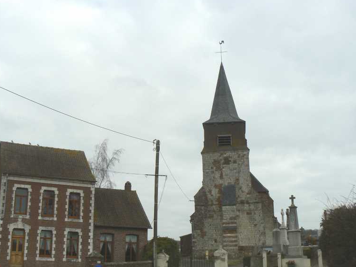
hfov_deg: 43.8
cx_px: 168
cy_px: 147
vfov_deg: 33.6
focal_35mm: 43
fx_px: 442
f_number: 5.6
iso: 80
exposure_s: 1/250
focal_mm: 6
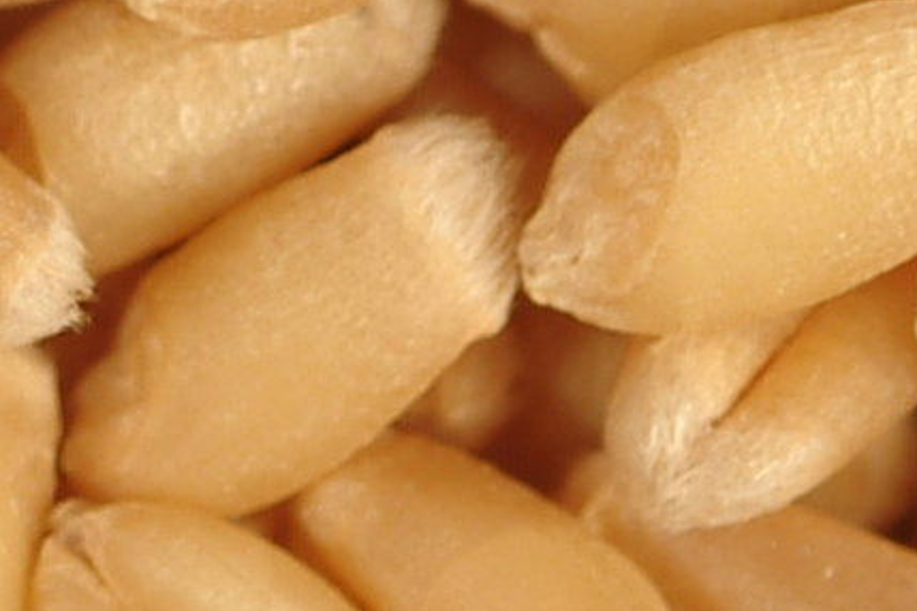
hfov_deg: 3.3
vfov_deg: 2.2
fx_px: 15907
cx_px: -701
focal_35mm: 625
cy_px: -711
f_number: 11
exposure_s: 1/125
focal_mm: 59
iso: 100
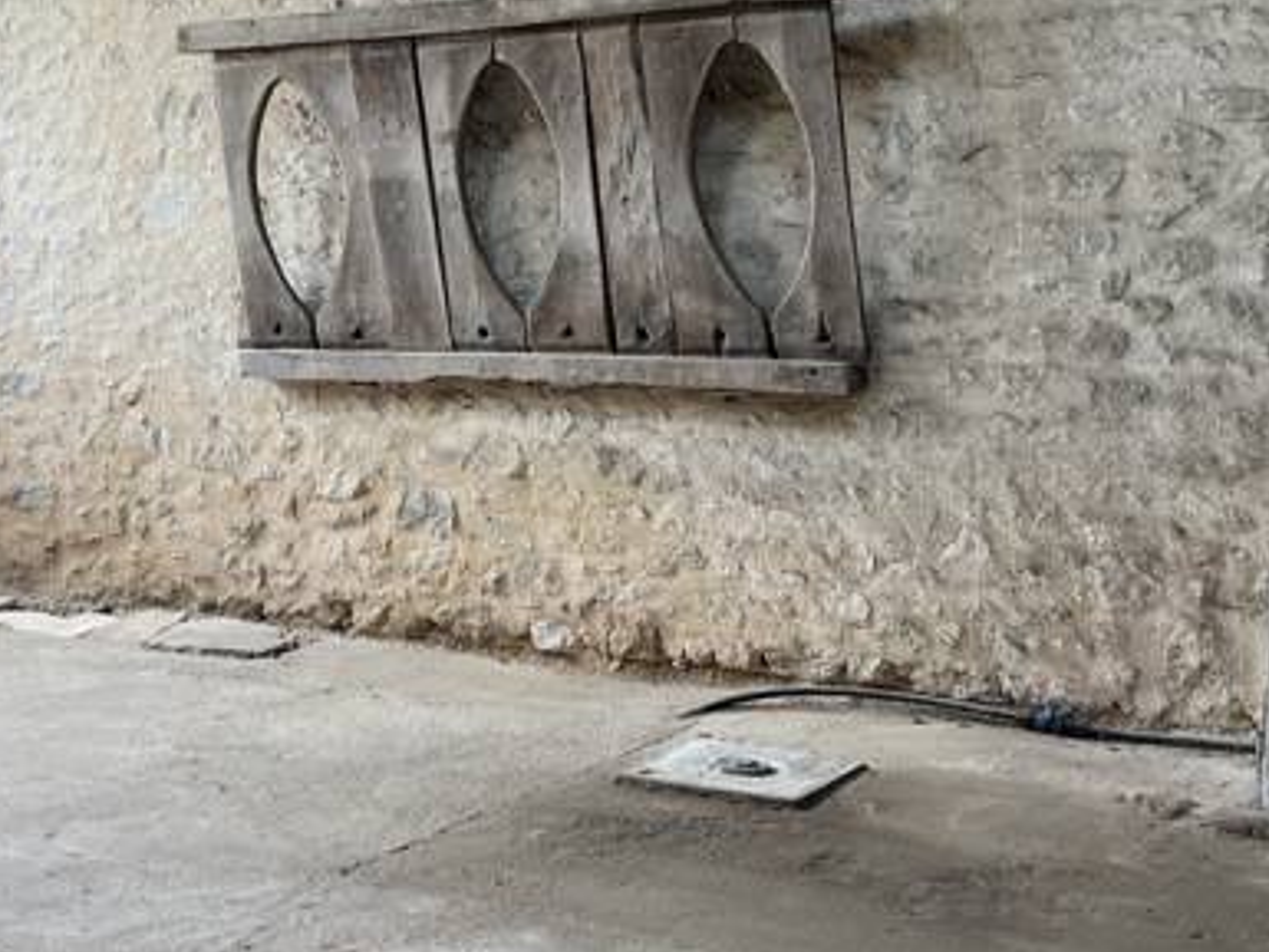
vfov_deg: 26.3
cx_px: 330
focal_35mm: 54
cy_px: 135
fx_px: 1980
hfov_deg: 34.8
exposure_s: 1/129
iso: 64
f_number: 1.6
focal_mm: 5.1
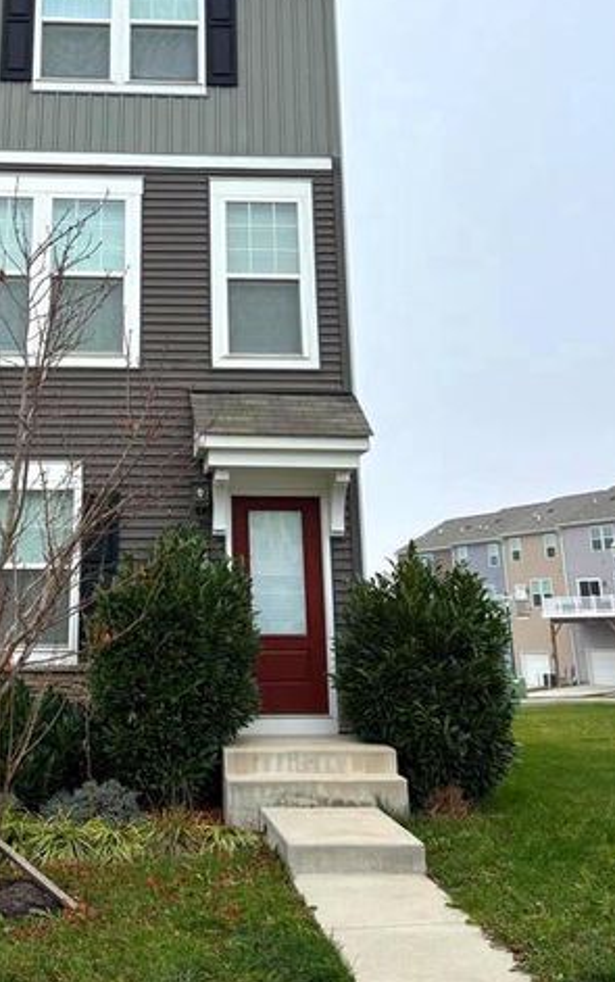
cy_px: 314
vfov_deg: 49.3
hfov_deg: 32.3
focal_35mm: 39
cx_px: 167
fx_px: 1044
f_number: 1.6
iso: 50
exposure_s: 1/1667
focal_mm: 5.96
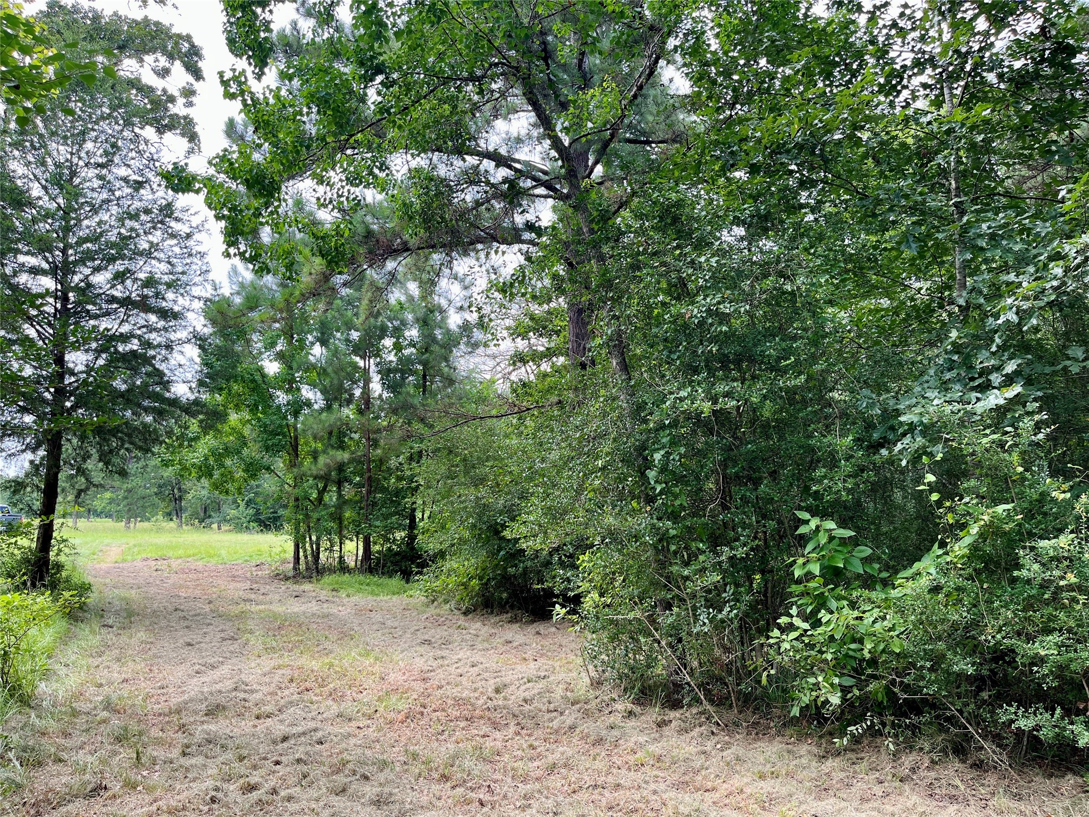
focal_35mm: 26
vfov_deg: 53.1
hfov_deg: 67.3
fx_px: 818
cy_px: 408
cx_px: 544
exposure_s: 1/351
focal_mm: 5.1
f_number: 1.6
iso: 50
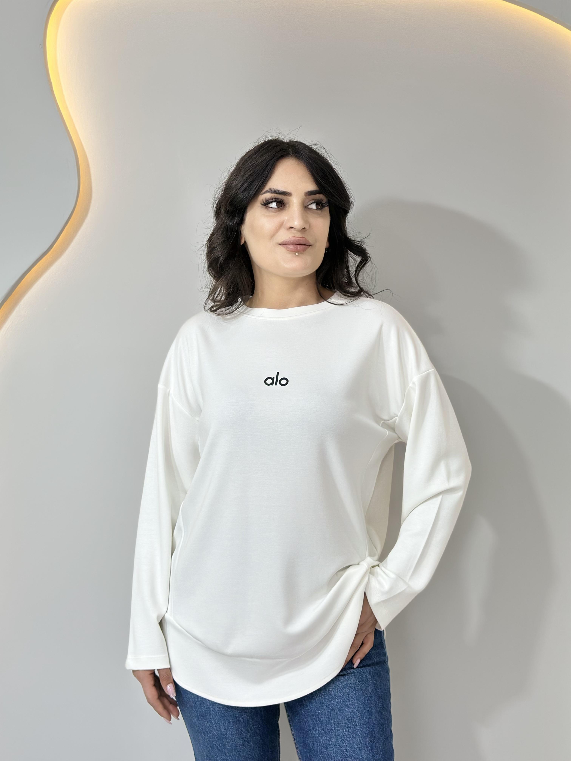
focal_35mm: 48
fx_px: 1056
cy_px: 380
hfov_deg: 30.3
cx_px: 286
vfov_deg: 39.7
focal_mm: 6.86
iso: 80
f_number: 1.78
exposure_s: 1/132
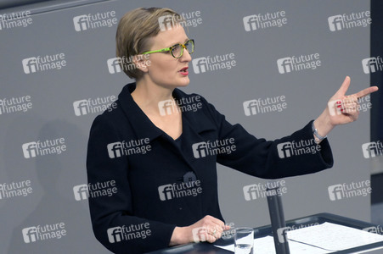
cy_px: 127
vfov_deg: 3.1
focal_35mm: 440
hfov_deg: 4.7
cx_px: 192
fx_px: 4678
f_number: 5.6
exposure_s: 1/320
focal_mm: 440
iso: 10000
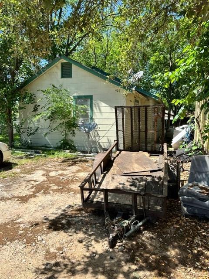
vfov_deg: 71.6
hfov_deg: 56.8
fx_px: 193
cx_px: 104
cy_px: 140
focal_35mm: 24
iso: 80
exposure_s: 1/1845
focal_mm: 6.86
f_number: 1.78
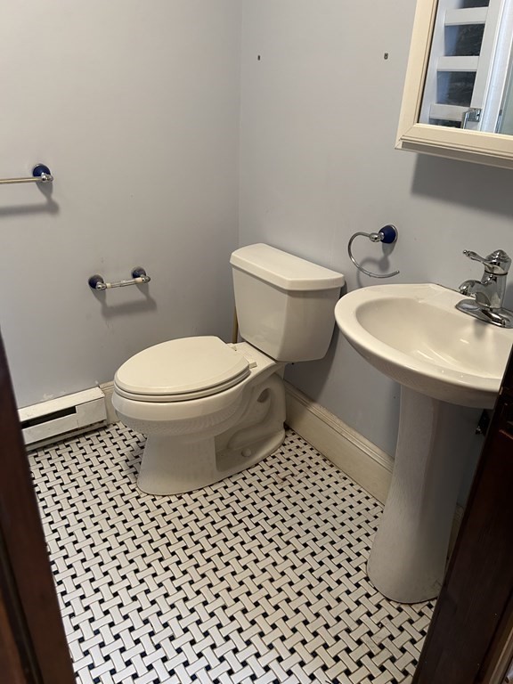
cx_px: 256
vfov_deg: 67.3
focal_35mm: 26
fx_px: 514
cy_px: 342
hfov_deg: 53.1
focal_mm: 5.7
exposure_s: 1/60
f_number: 1.5
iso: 320
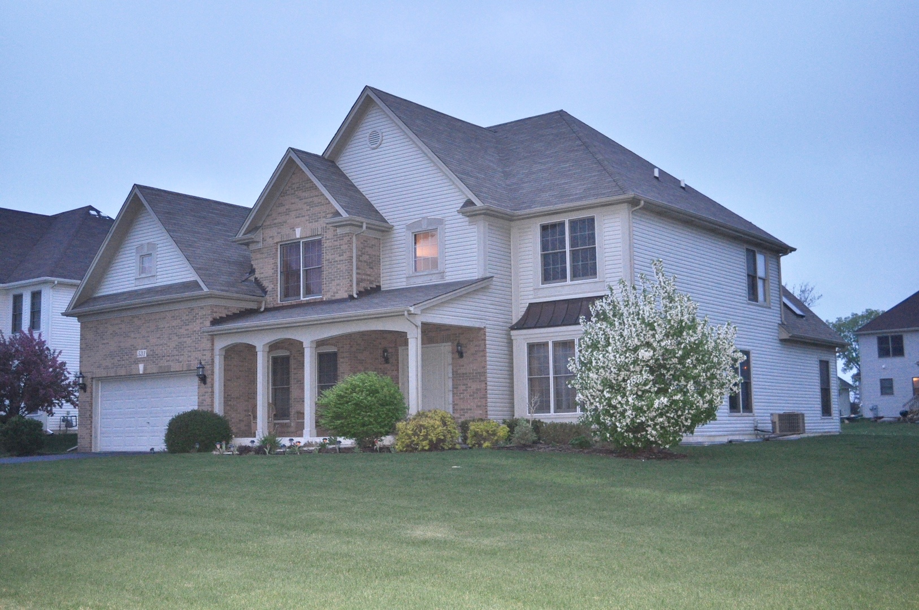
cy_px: 305
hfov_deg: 46.4
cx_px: 460
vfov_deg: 31.8
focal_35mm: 42
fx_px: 1071
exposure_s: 1/60
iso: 800
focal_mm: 28
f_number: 4.5
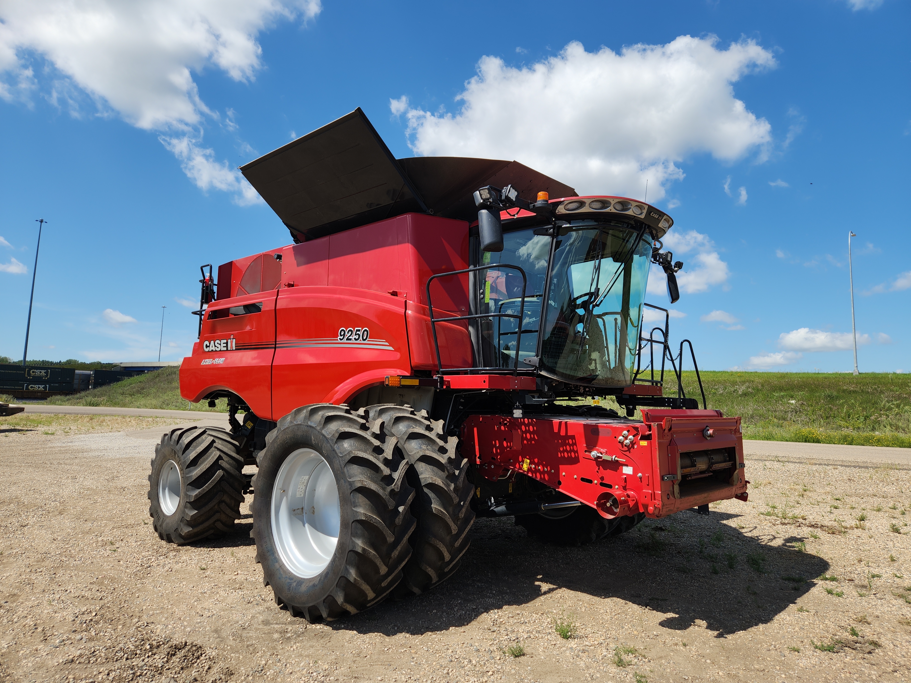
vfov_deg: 58.9
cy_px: 342
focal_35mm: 23
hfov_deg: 73.9
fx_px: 605
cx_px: 456
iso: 20
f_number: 1.8
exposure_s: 1/1623
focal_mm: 5.4
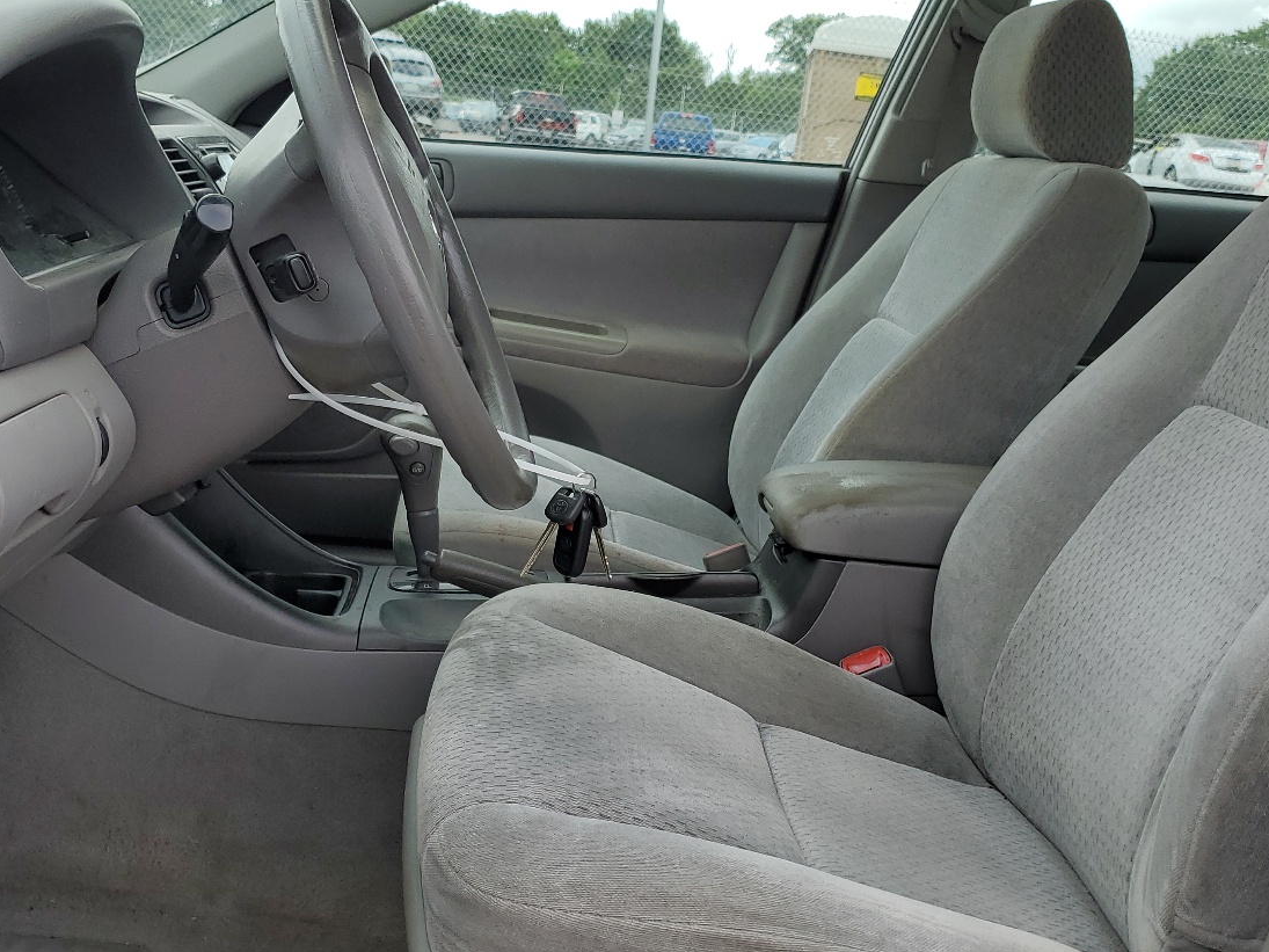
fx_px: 1393
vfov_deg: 37.7
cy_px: 472
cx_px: 647
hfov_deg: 49.0
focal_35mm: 38
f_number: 1.5
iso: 50
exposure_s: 1/769
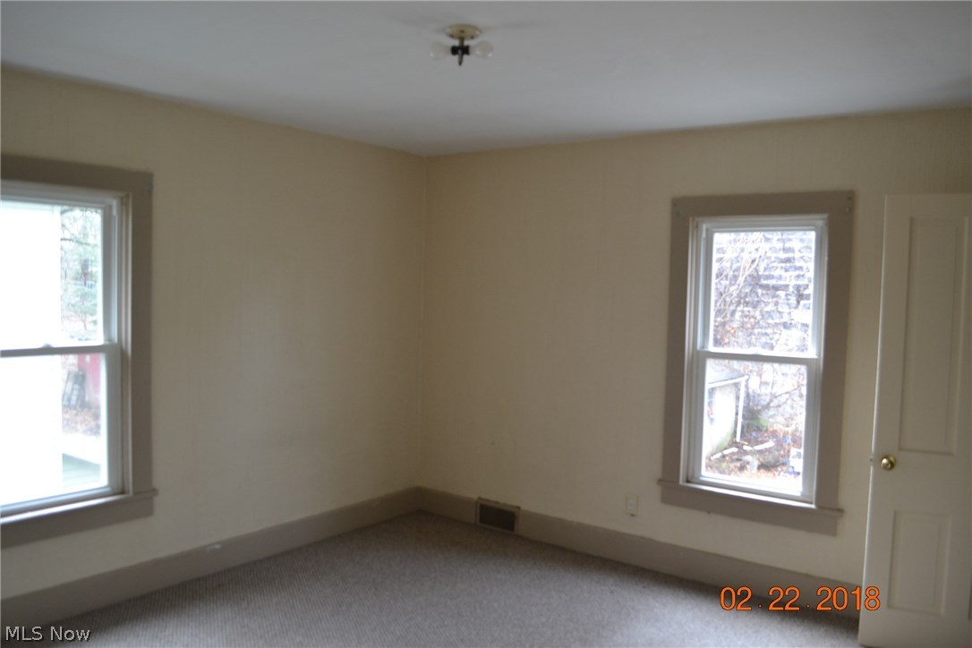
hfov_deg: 67.4
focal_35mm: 27
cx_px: 486
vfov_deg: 47.9
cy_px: 324
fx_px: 729
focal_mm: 18
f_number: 4.5
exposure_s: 1/80
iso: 400
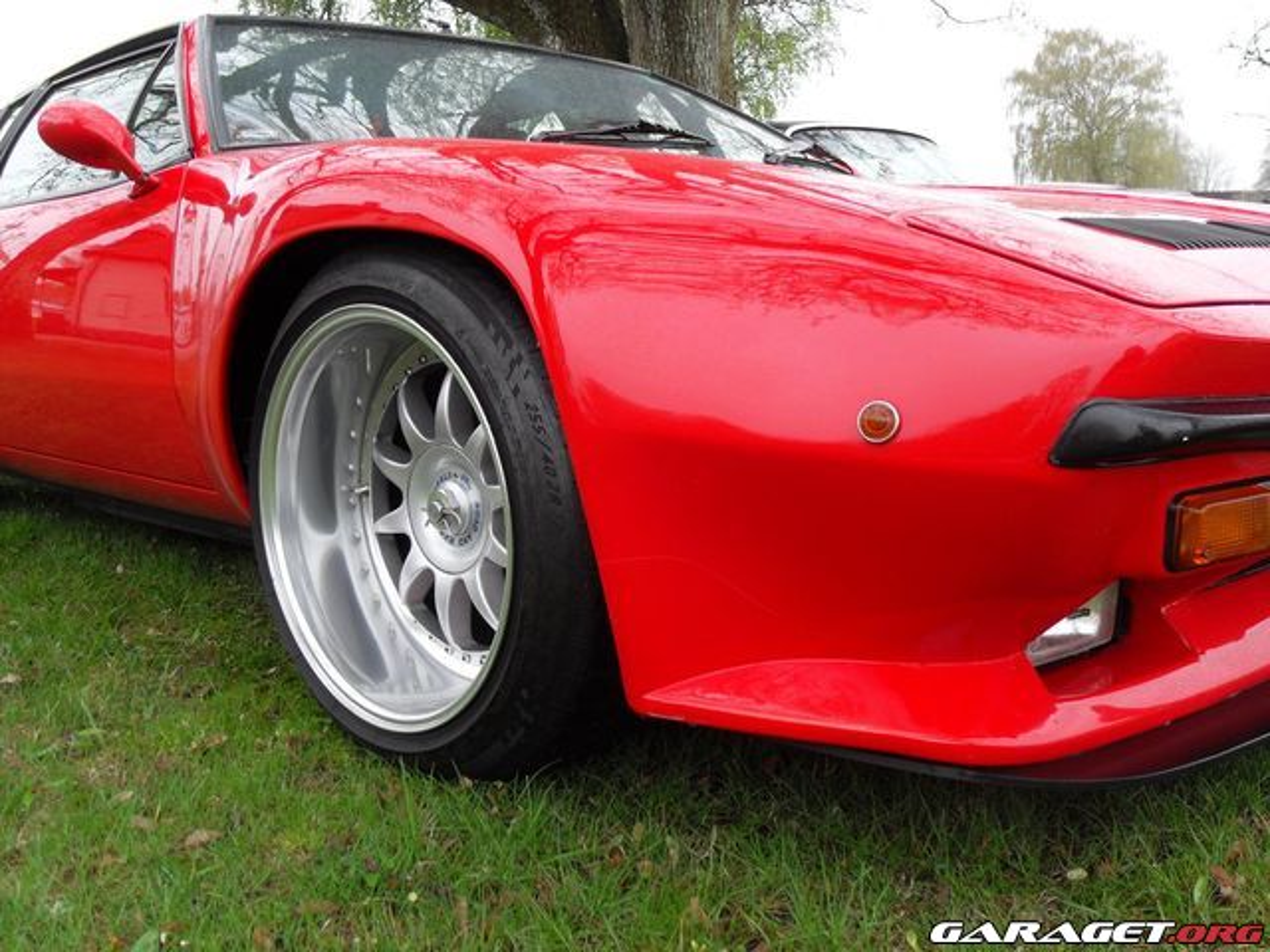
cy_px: 476
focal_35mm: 35
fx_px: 1284
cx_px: 635
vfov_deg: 40.7
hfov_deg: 52.6
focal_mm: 7.5
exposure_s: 1/60
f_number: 3.2
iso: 100
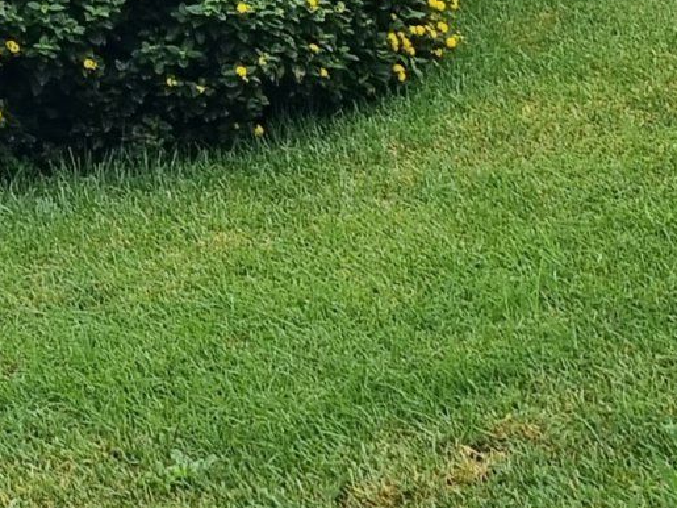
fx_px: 1897
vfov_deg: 14.3
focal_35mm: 97
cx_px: -276
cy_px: -251
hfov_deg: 18.4
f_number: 1.8
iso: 50
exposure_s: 1/1180
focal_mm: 5.4
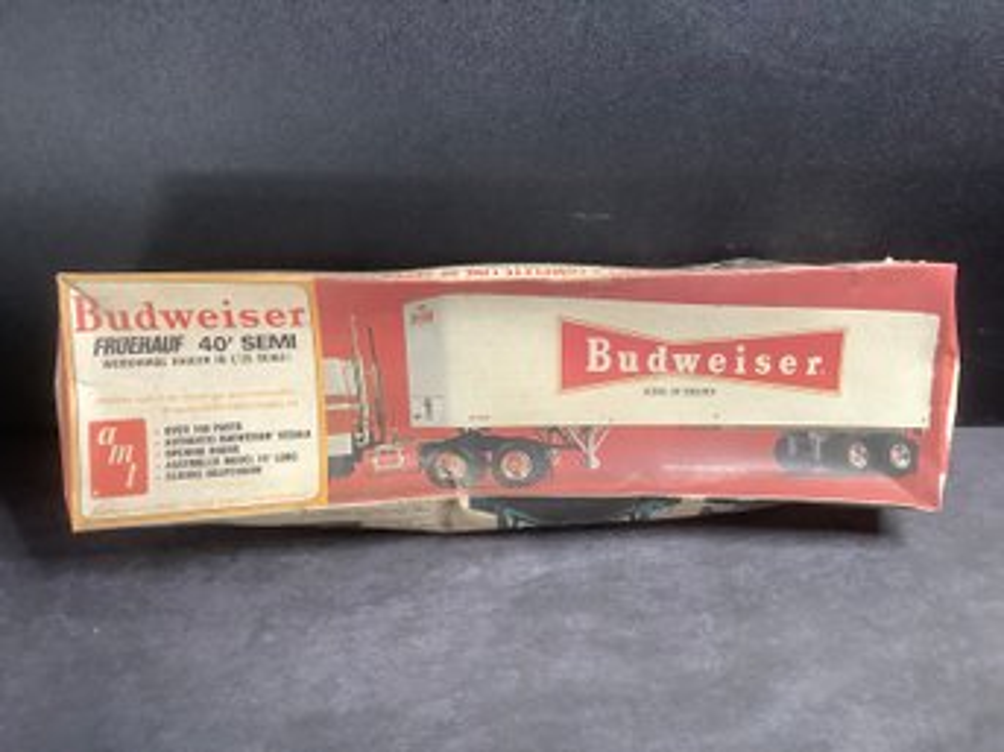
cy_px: 376
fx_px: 899
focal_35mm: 31
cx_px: 502
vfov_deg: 45.4
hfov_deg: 58.4
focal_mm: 3.3
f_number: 2.4
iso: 160
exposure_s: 1/60
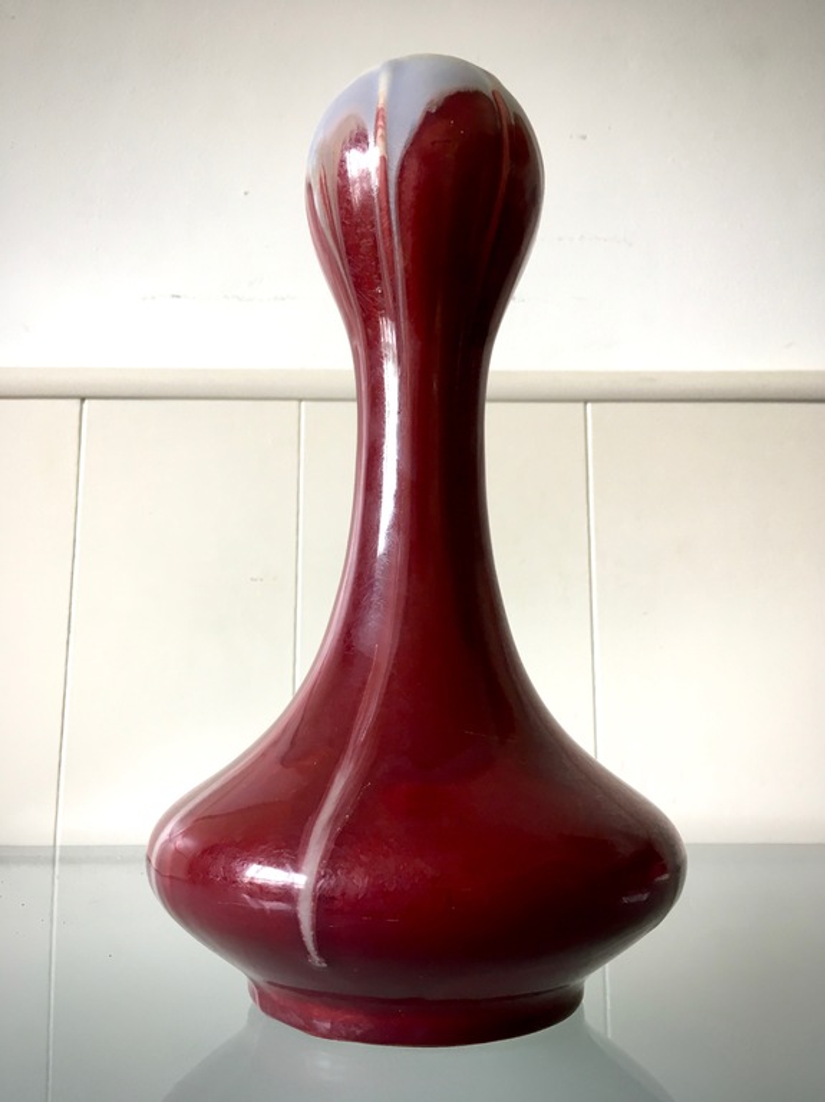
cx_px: 412
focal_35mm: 29
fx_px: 923
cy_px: 551
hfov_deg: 48.2
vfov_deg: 61.7
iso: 64
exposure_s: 1/33
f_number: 2.2
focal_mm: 4.15
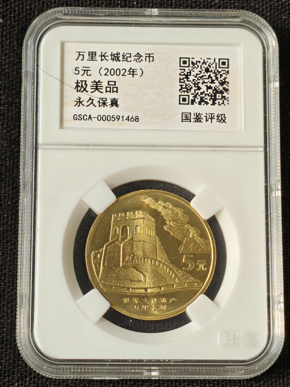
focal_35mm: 90
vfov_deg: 21.8
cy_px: 194
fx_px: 1005
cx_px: 145
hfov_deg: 16.4
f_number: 1.5
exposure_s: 1/436
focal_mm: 4.94
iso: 50
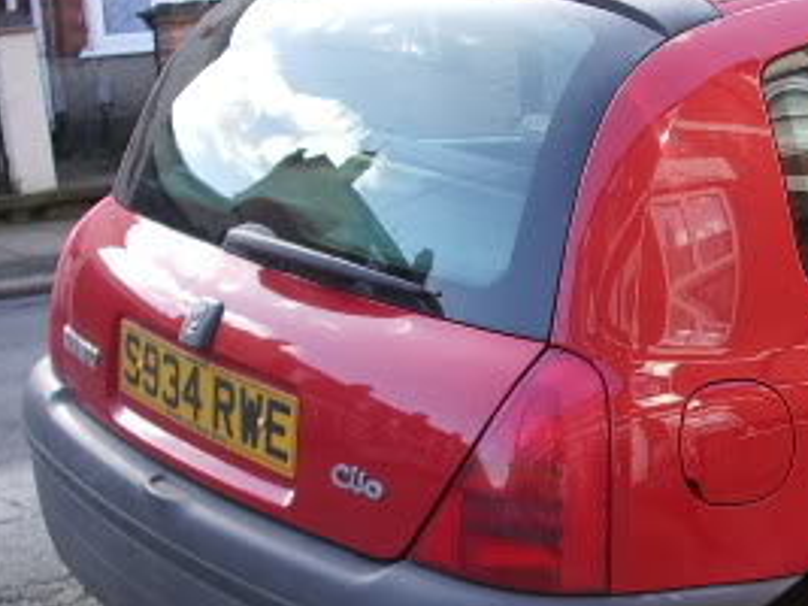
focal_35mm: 84
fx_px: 1960
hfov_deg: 22.4
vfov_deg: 17.5
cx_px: 805
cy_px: 342
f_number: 2.6
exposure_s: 1/80
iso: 50
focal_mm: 5.8
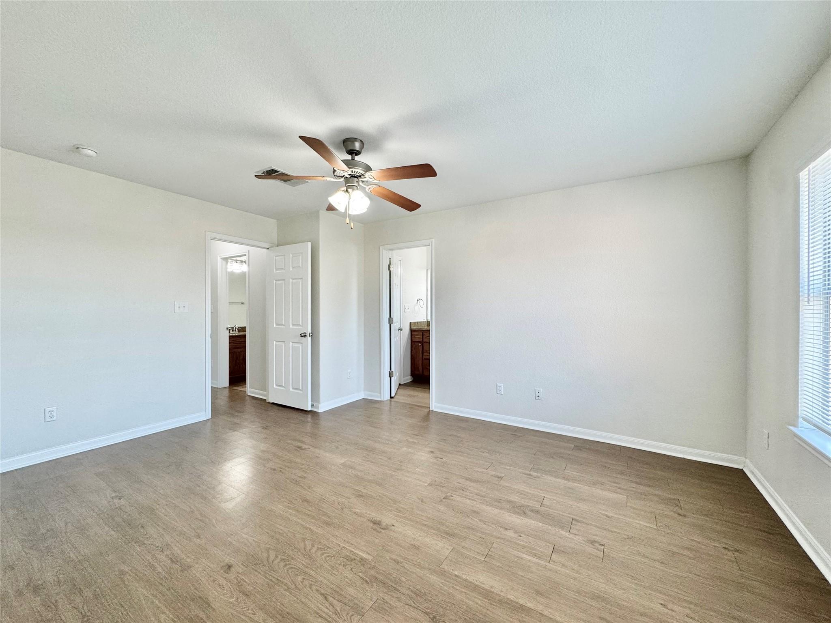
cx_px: 416
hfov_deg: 102.1
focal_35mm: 14
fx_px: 336
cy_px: 312
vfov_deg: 85.7
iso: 160
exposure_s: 1/120
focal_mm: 2.22
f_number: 2.2
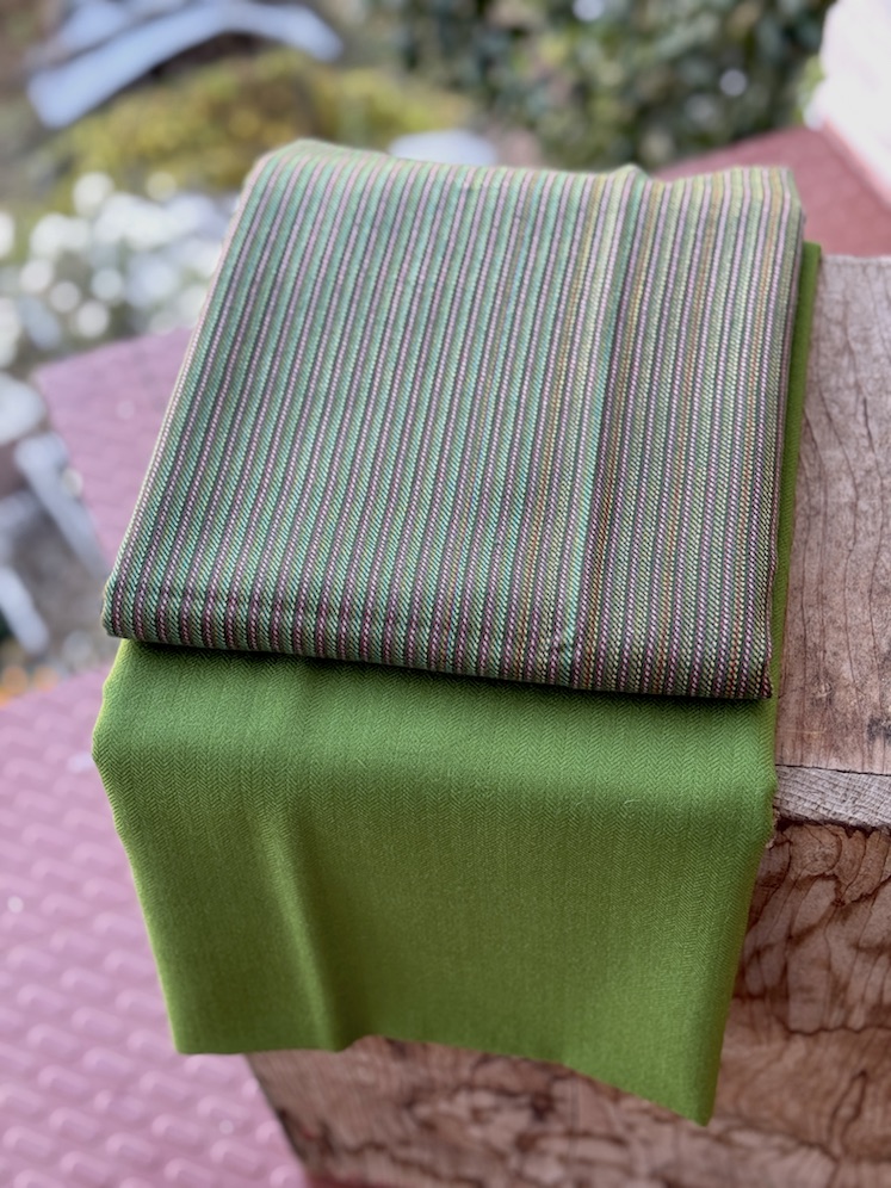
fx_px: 1647
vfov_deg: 39.7
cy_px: 594
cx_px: 446
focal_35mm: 48
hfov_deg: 30.3
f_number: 1.78
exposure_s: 1/121
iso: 50
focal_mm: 6.76
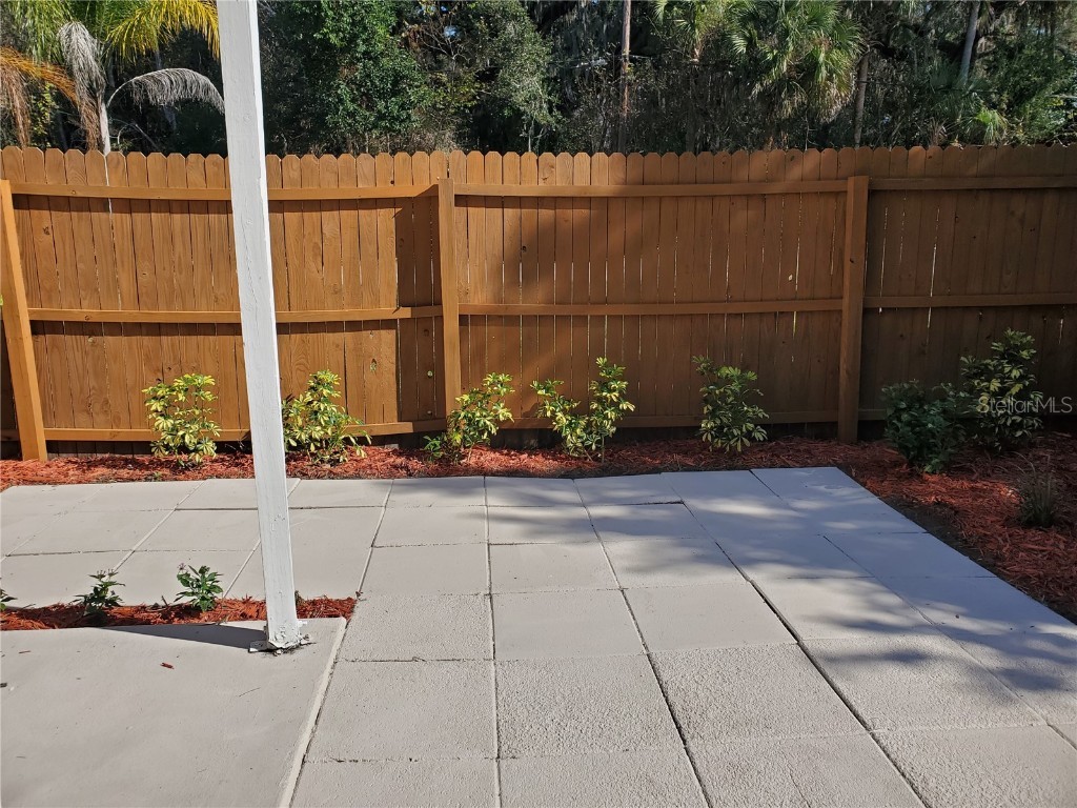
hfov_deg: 67.3
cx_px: 538
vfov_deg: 53.1
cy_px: 404
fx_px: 809
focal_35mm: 26
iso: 50
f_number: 2.4
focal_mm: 4.3
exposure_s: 1/1529
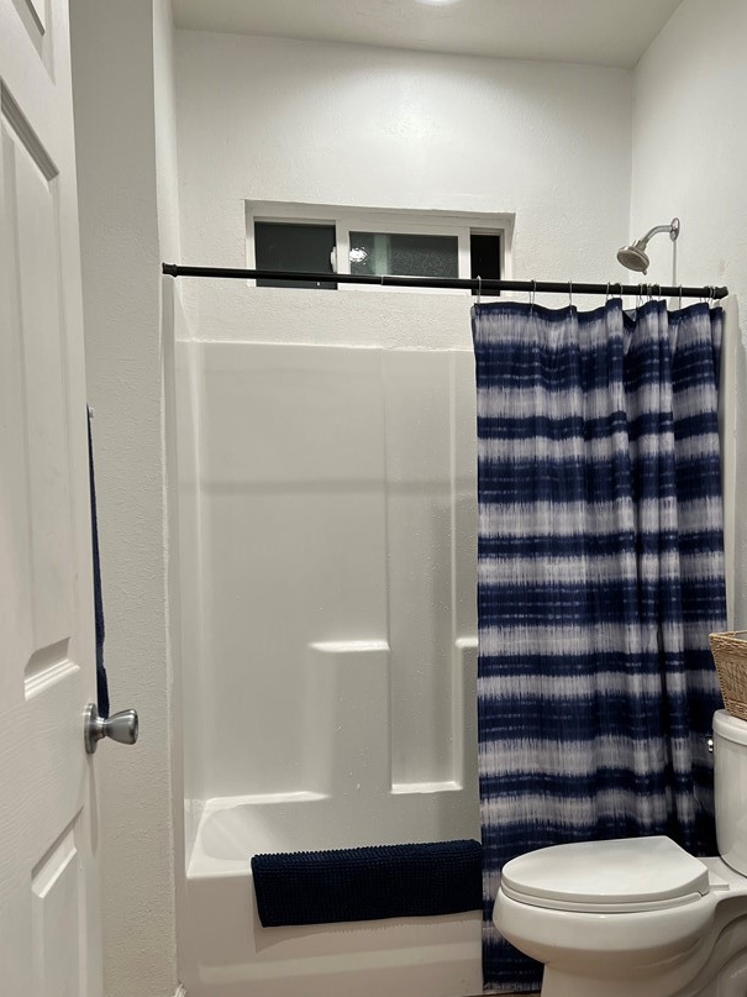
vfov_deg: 55.0
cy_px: 592
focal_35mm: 33
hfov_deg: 42.8
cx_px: 442
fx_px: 950
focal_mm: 5.7
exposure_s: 1/120
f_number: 1.5
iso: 125
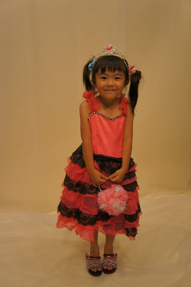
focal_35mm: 40
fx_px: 323
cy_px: 144
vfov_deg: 48.0
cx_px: 96
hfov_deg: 33.0
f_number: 4
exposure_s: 1/50
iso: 250
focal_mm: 27
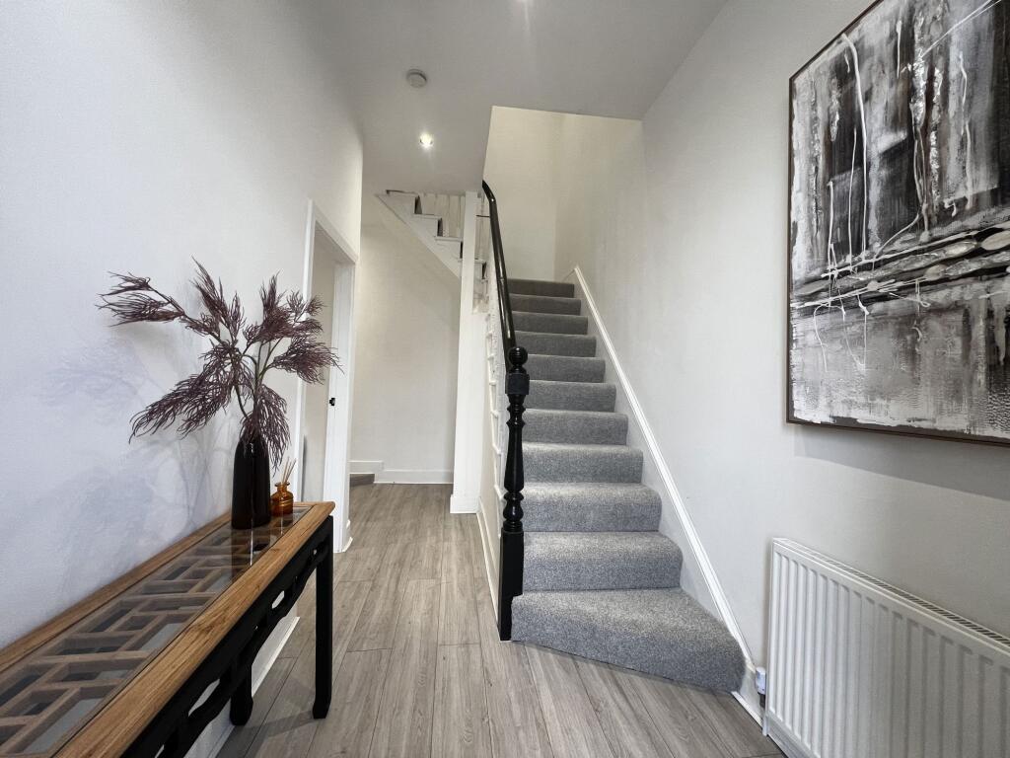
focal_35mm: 13
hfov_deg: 106.2
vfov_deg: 89.9
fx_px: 379
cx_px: 505
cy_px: 379
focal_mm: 1.57
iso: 80
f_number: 1.8
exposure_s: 1/100
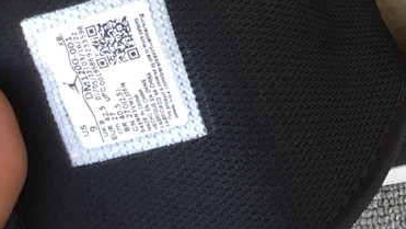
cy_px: -75
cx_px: 469
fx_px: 883
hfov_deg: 23.9
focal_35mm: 82
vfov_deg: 14.1
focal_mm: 3.3
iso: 40
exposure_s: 1/100
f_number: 2.4
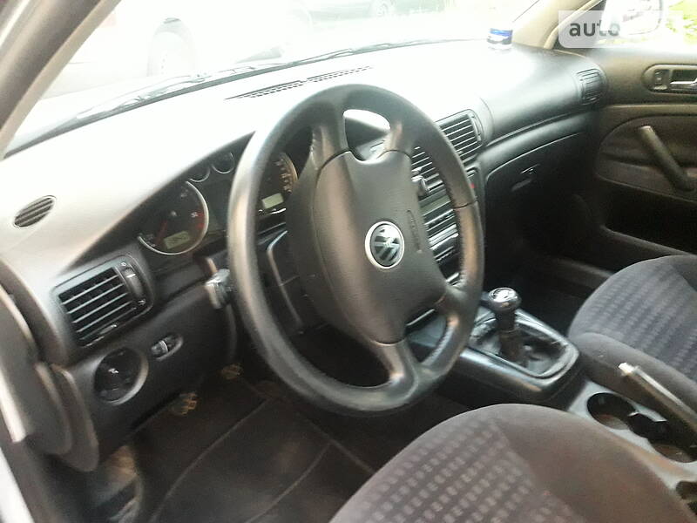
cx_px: 348
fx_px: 564
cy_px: 262
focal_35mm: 28
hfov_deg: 63.4
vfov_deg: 49.7
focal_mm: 3.7
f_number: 1.9
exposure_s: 1/20
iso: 800
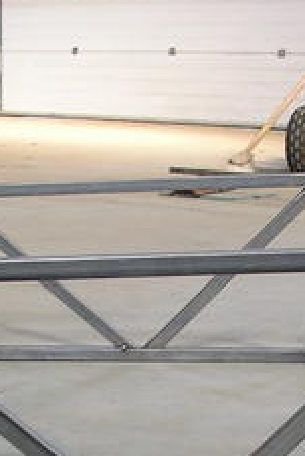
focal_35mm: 112
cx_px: 87
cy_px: 454
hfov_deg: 12.2
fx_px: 1421
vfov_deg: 17.8
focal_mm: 5.8
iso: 50
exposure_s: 1/10.4
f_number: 2.8
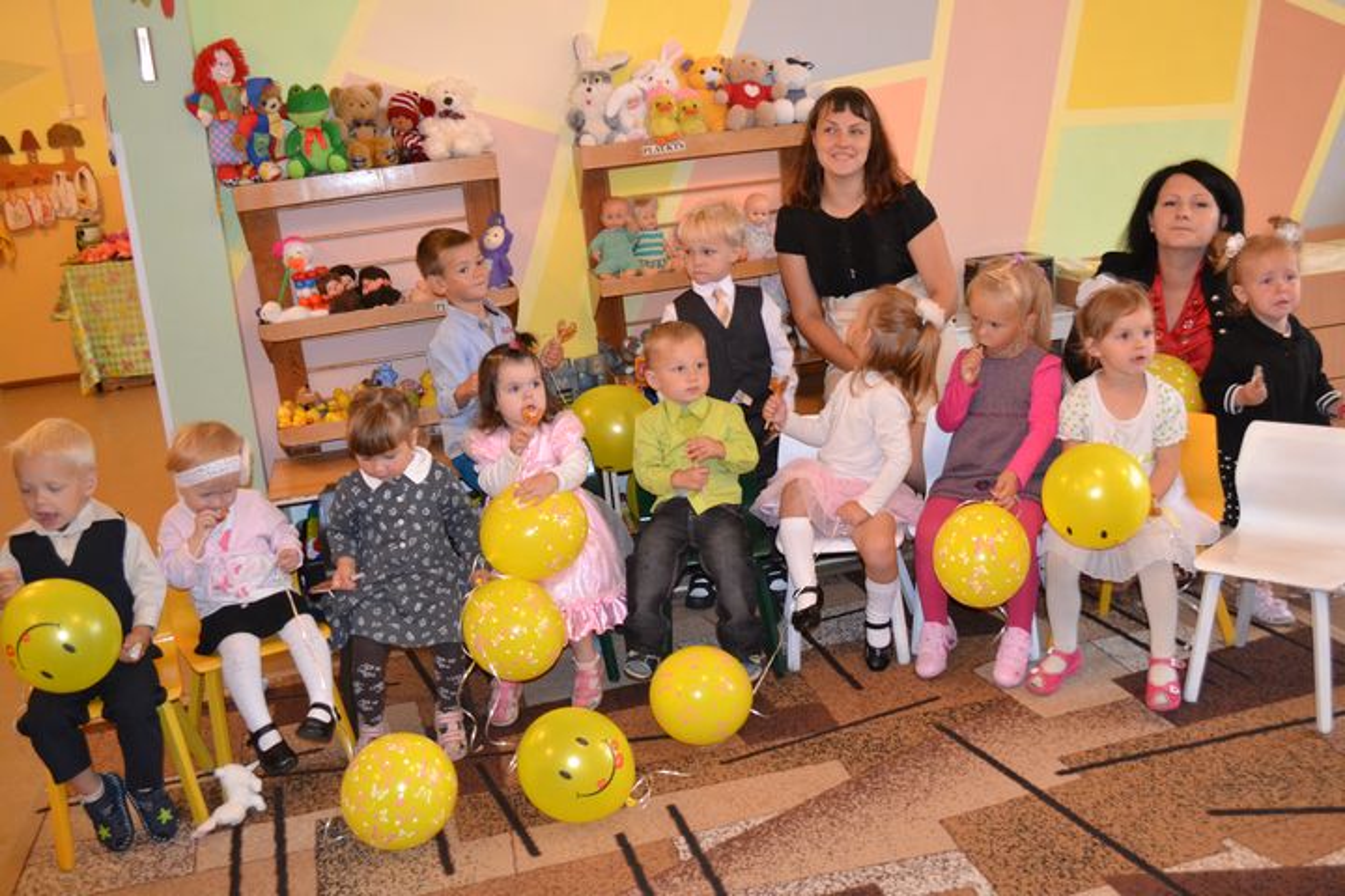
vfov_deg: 36.9
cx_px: 672
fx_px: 1345
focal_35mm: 36
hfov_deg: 53.1
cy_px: 448
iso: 2500
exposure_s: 1/60
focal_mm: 24
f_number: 4
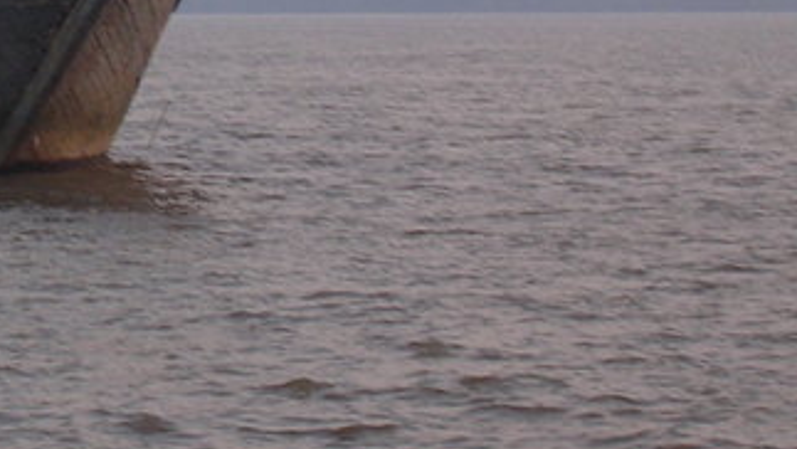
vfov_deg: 3.9
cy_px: -155
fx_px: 6554
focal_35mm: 310
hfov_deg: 6.9
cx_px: -109
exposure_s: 1/37.3
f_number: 4.9
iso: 100
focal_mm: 17.4
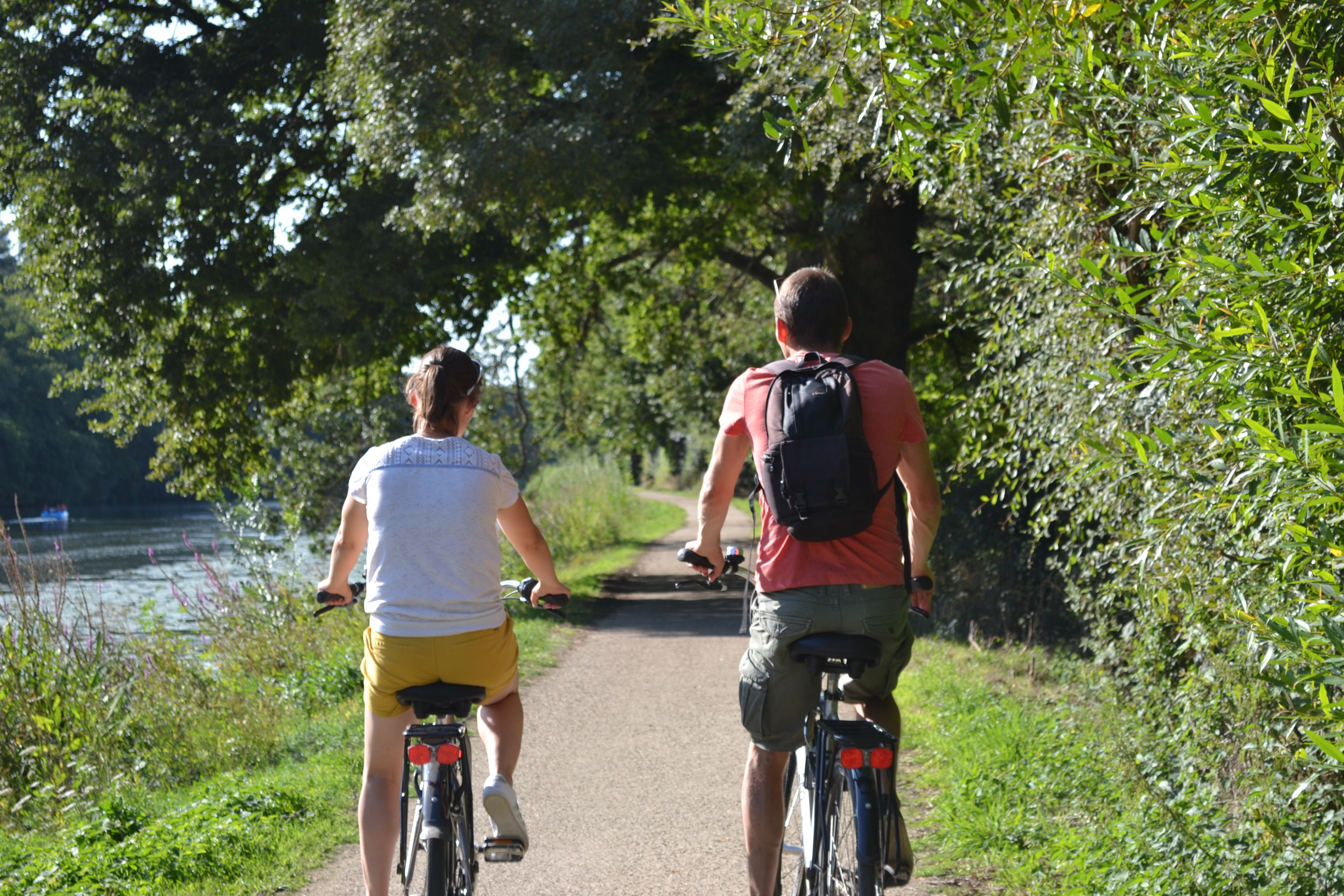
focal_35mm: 82
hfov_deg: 24.6
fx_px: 3080
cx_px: 672
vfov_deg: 16.6
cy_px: 448
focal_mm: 55
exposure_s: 1/125
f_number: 5.6
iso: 100
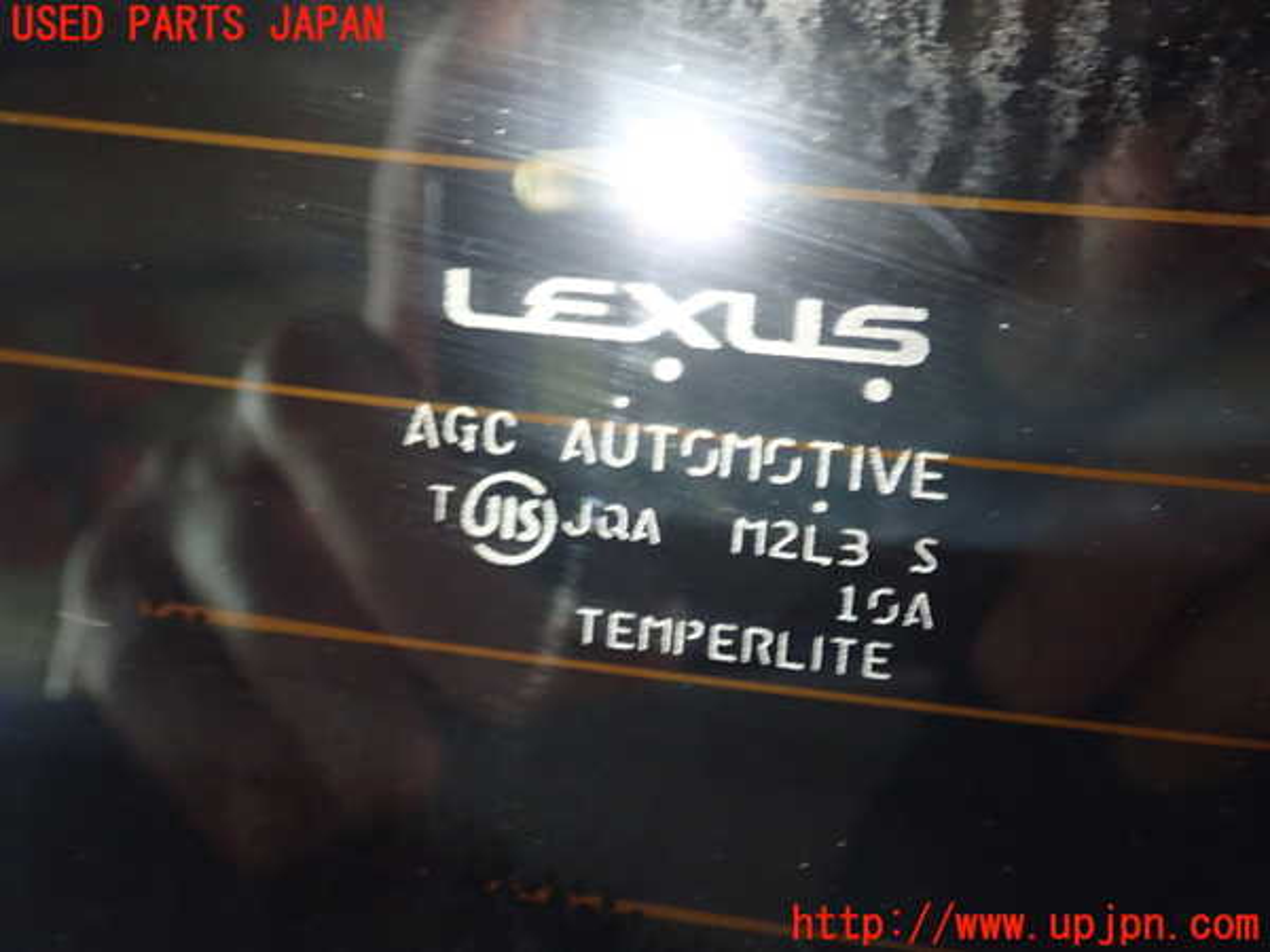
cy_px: 476
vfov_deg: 37.7
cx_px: 635
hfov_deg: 49.0
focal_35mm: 38
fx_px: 1394
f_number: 2.7
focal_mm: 6.86
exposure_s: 1/15
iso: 800
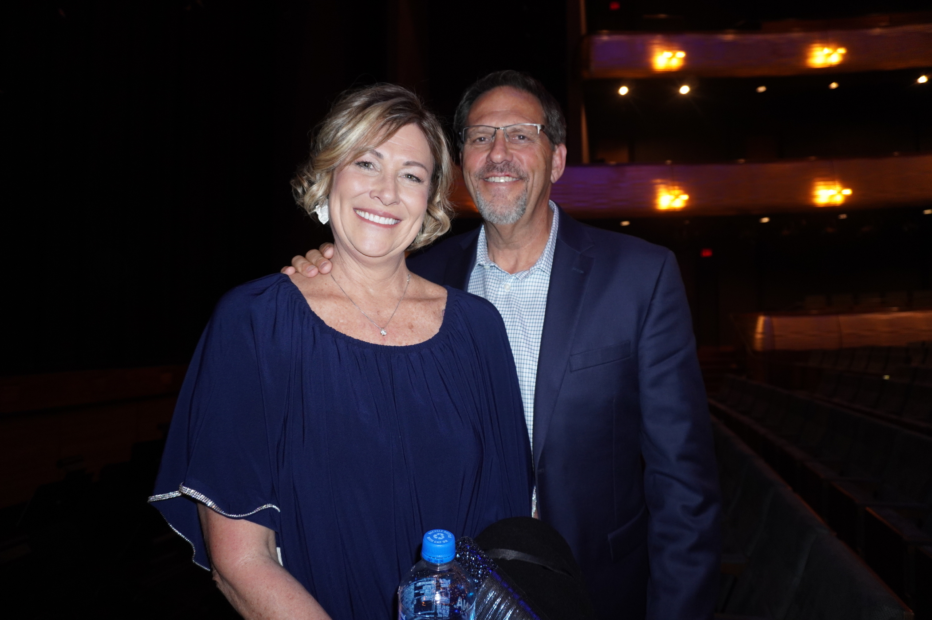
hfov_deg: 73.8
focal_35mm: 24
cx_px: 466
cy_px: 310
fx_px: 621
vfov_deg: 53.0
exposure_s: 1/60
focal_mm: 16
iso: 800
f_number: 3.5
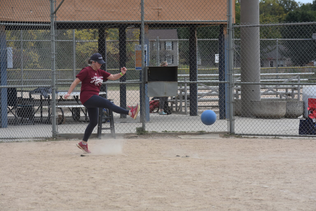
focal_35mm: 165
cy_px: 106
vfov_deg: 8.3
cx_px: 158
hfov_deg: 12.5
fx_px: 1448
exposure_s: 1/1000
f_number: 8
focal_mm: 110
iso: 320
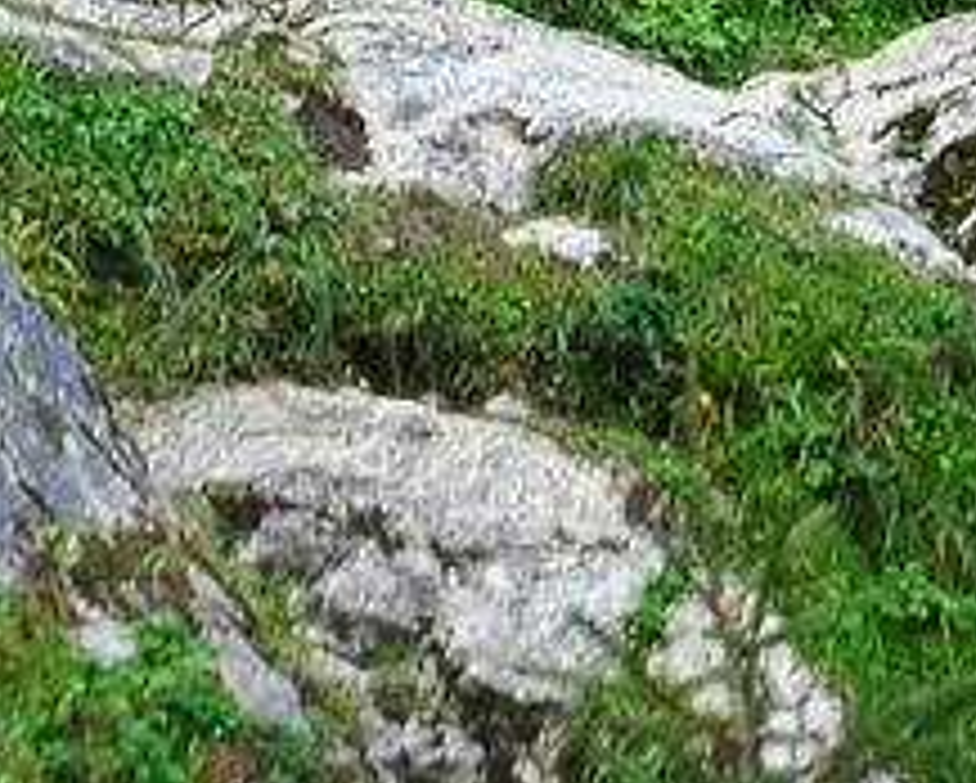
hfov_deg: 13.3
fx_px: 4048
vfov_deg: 8.7
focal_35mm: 140
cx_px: -227
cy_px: -1696
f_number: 5
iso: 400
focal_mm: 18
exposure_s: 1/200
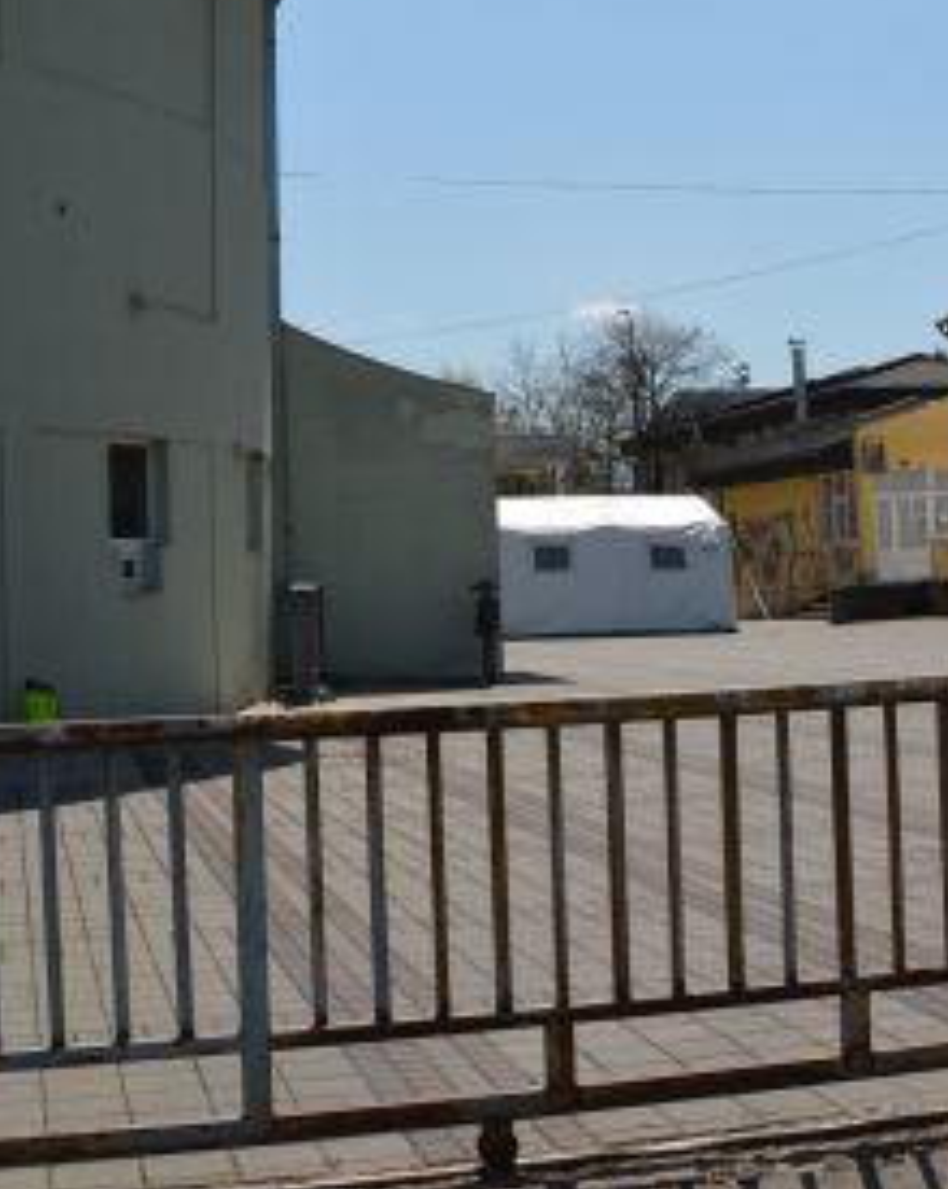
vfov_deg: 32.8
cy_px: 407
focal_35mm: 57
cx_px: 672
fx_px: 2004
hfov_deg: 26.4
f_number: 10
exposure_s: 1/200
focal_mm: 18
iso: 100
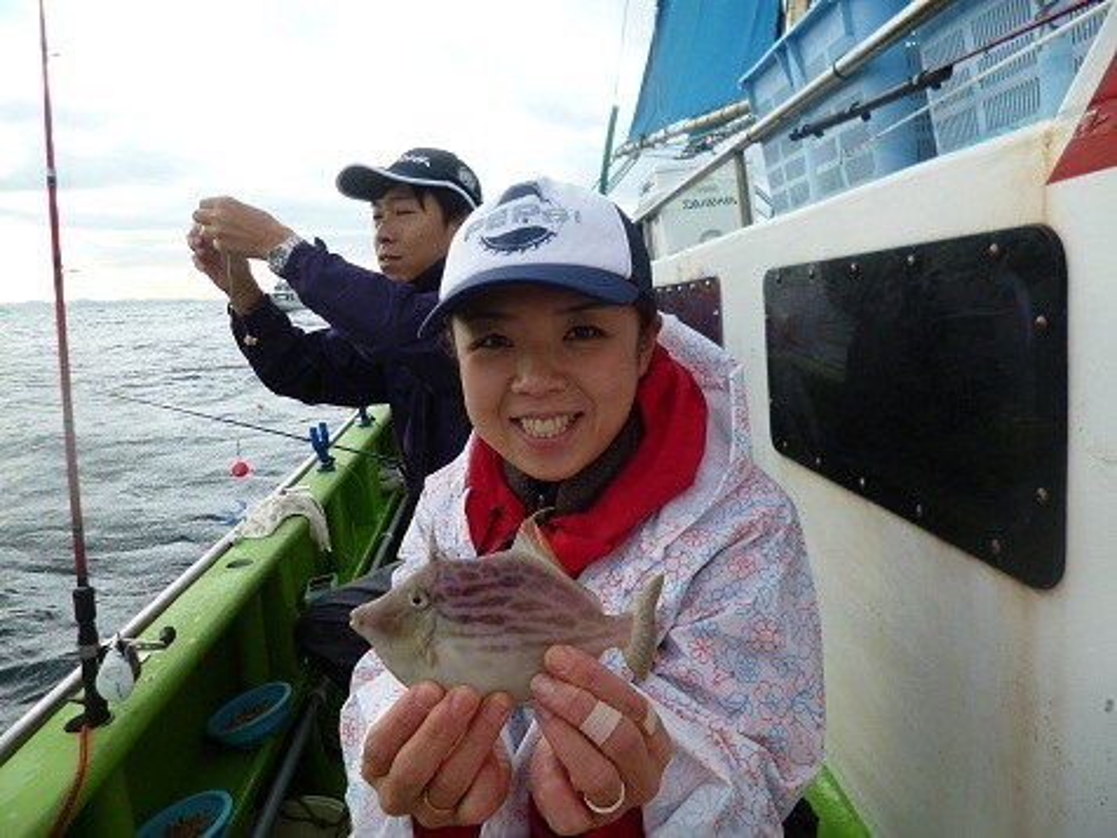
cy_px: 419
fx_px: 774
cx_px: 558
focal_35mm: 24
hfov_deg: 71.6
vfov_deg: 56.8
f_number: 2.5
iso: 100
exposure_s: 1/500
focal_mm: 4.3
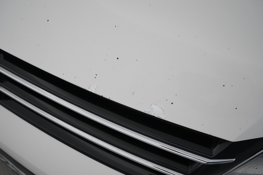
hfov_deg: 61.9
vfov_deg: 43.6
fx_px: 219
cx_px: 132
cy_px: 88
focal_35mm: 30
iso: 4000
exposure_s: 1/60
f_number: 8
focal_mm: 30
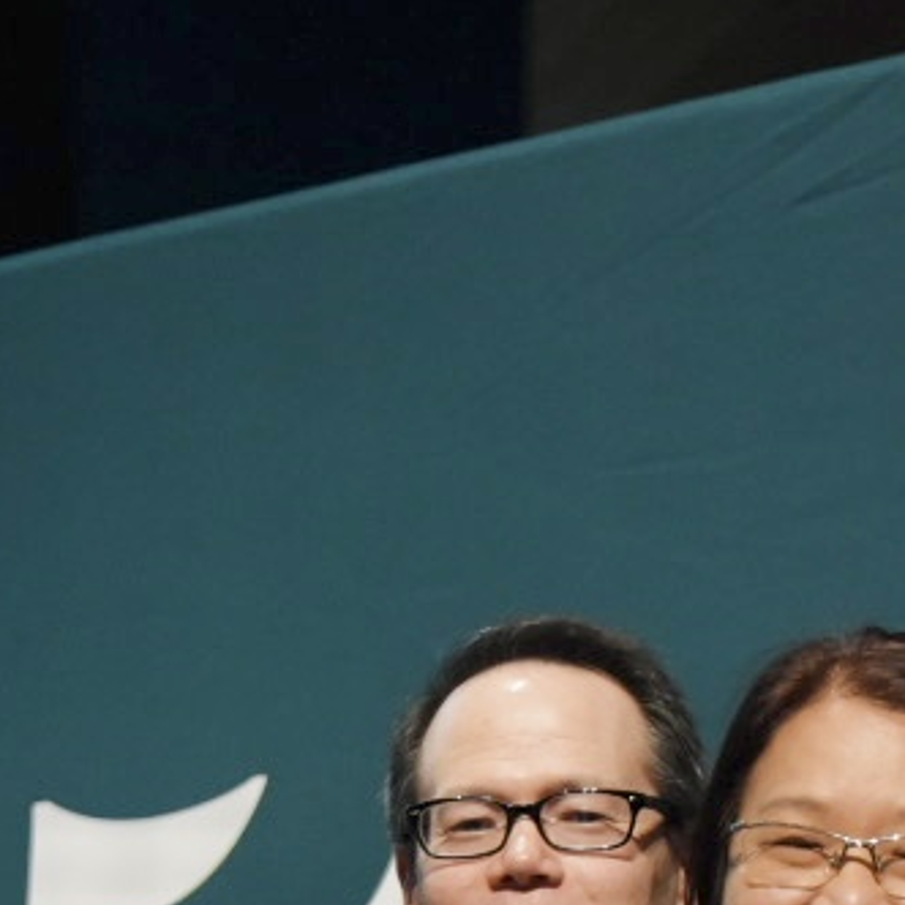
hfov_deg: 4.6
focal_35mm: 381
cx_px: 436
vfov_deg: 4.6
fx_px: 11269
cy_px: 1270
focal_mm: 92
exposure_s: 1/400
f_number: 2.8
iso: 3200
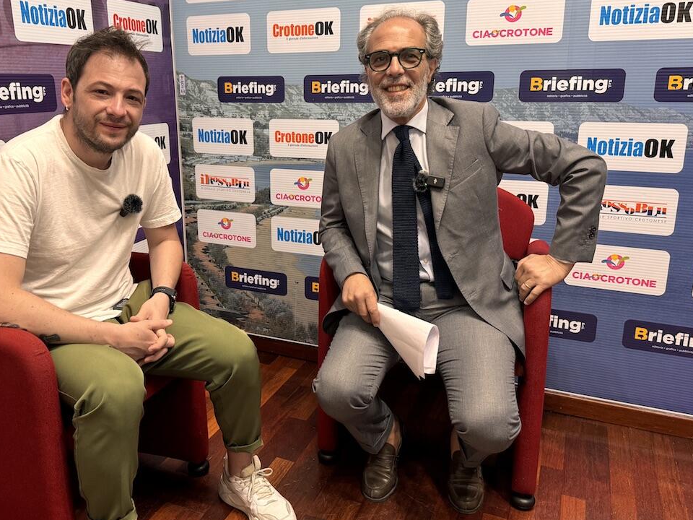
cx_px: 298
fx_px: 601
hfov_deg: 59.7
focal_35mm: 30
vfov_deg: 46.7
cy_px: 231
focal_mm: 6.76
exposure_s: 1/50
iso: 200
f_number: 1.78
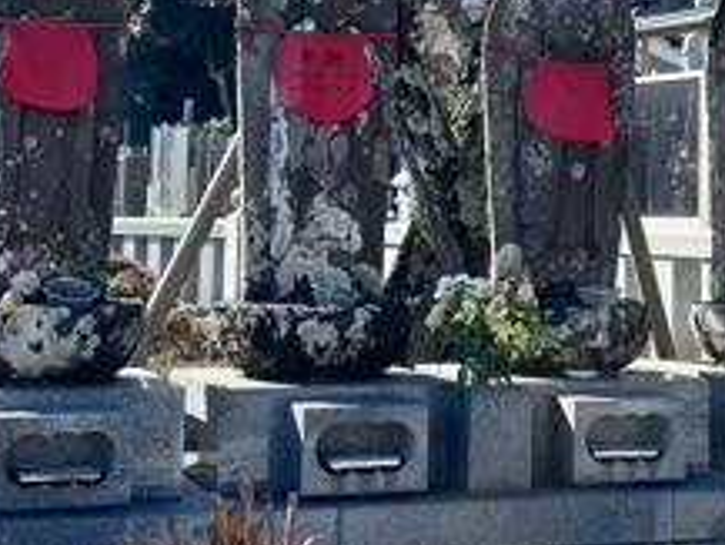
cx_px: 491
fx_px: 1760
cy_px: 109
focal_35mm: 84
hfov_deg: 23.2
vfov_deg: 17.4
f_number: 1.6
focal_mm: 5.96
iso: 50
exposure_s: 1/1845
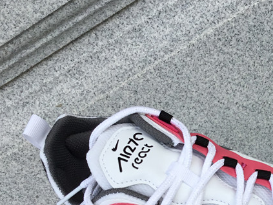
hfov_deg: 27.8
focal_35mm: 66
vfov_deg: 21.7
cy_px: 185
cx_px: 268
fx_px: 520
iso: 25
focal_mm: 3.3
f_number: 2.4
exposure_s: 1/463
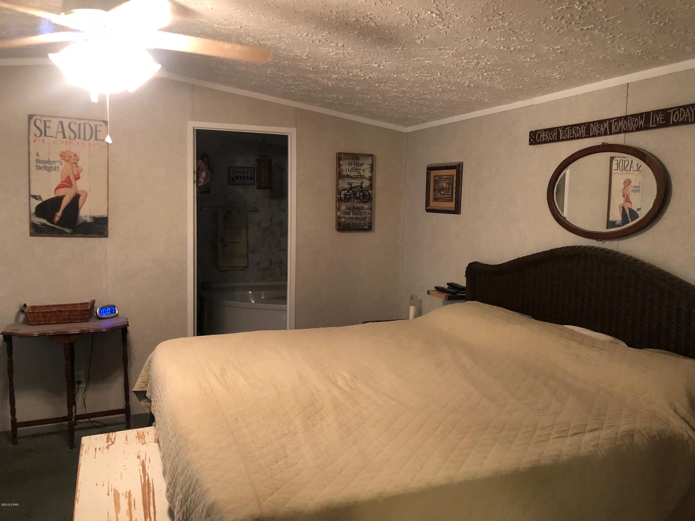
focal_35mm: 28
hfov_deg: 63.4
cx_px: 348
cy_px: 260
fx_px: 562
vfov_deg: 49.7
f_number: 1.8
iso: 100
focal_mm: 4
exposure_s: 1/15
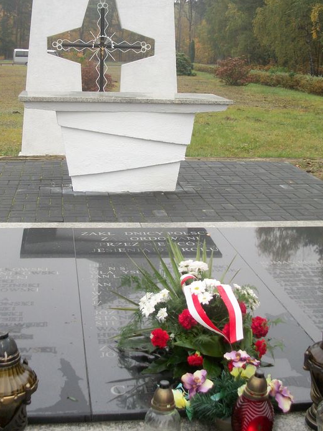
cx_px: 149
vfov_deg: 50.1
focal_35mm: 37
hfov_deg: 38.6
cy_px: 207
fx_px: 460
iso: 80
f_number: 2.9
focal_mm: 5.7
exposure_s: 1/100
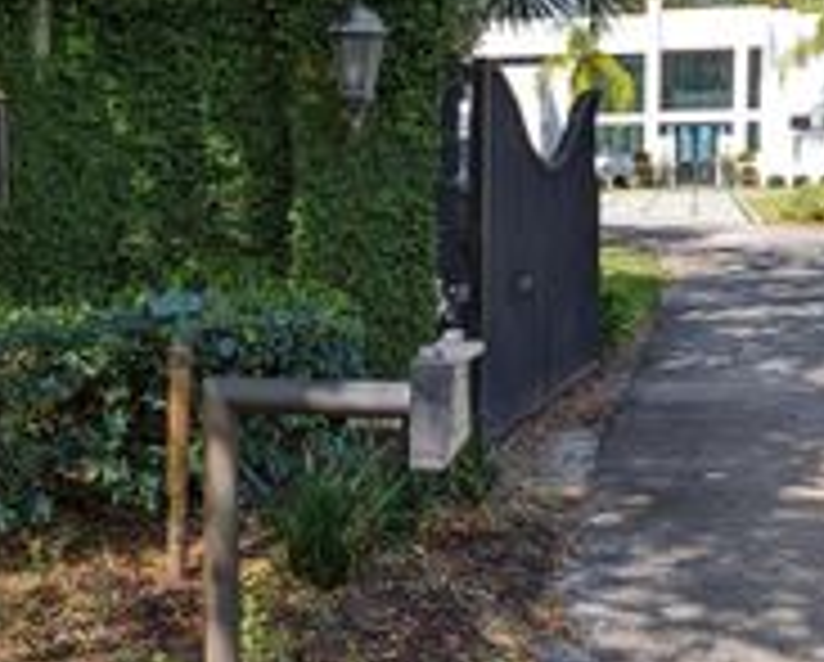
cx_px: 248
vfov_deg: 23.9
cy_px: 324
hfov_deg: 29.2
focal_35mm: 64
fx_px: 1563
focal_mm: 6.81
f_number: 1.85
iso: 37
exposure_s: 1/716
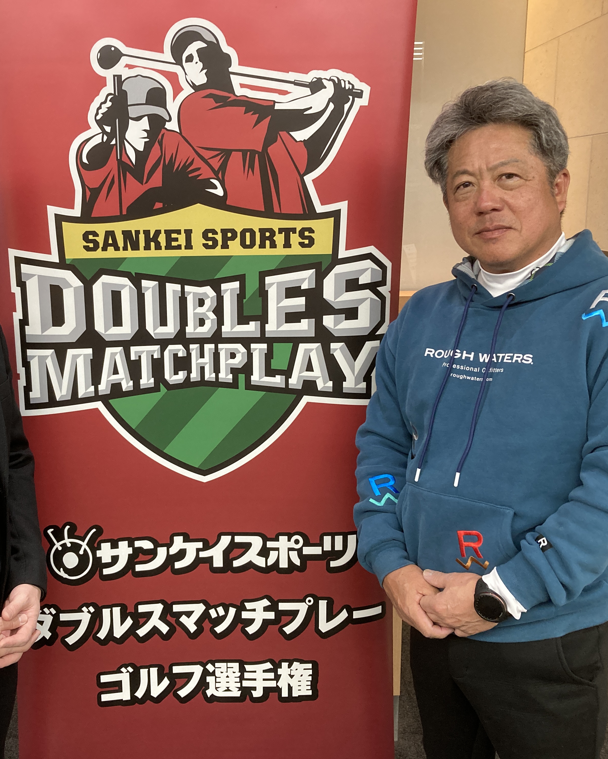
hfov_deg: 39.8
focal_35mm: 37
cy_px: 380
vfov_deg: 49.1
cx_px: 218
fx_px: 832
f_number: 1.8
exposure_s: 1/60
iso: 160
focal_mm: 3.99
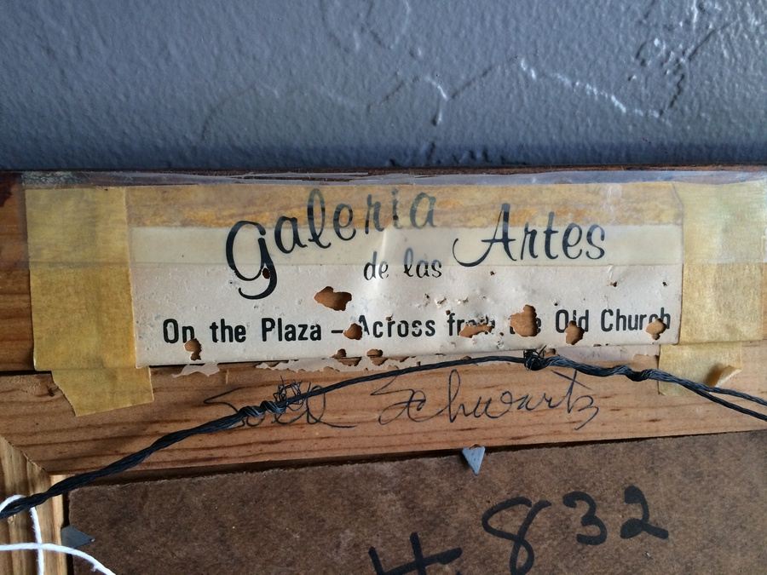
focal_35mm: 30
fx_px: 665
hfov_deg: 60.0
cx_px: 384
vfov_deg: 46.8
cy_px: 288
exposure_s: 1/30
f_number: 2.2
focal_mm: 4.12
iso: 64
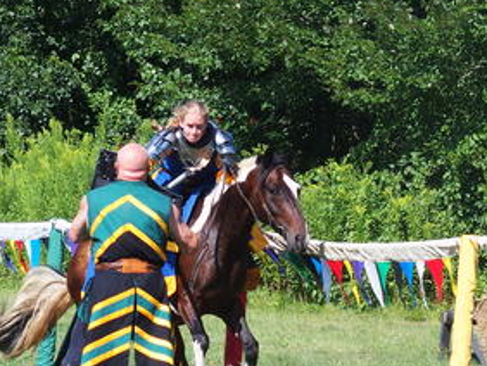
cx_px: 180
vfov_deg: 6.2
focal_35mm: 239
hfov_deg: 8.3
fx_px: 3365
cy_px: 183
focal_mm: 31.8
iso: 100
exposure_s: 1/640
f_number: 4
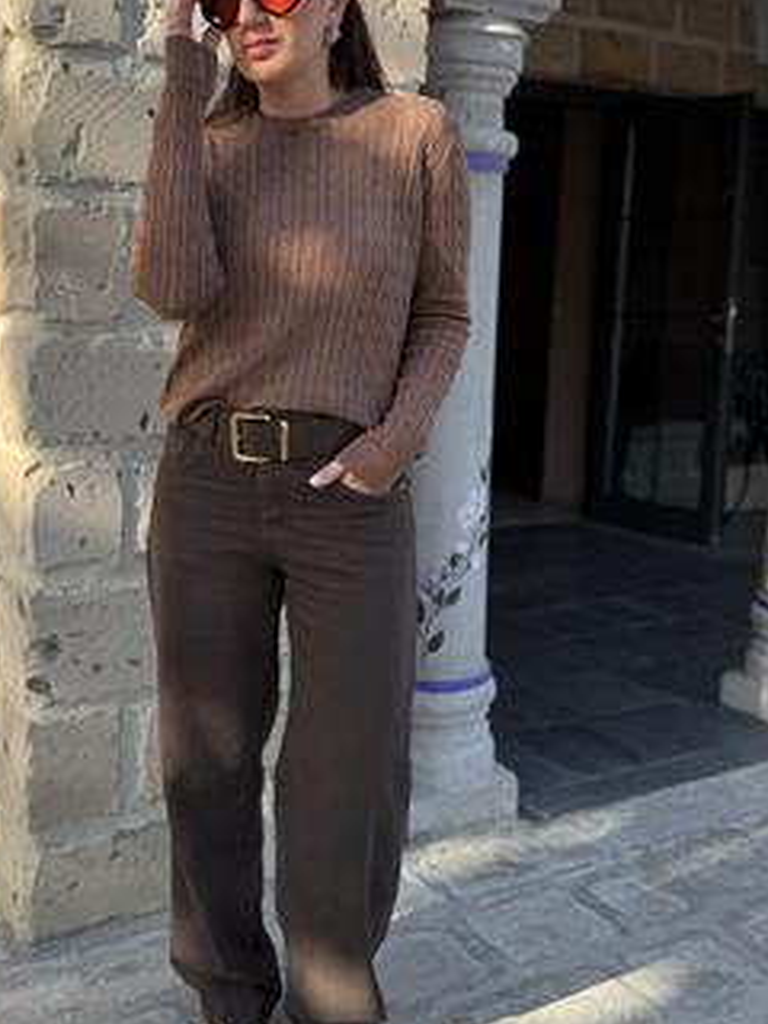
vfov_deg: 46.6
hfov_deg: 35.8
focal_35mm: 40
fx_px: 1183
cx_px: 288
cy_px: 434
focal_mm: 6.76
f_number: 1.78
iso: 100
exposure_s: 1/1618
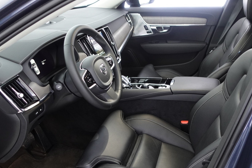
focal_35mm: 34
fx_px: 238
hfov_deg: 55.3
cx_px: 154
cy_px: 115
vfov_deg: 38.3
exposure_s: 1/20
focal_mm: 9.4
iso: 800
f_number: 1.8
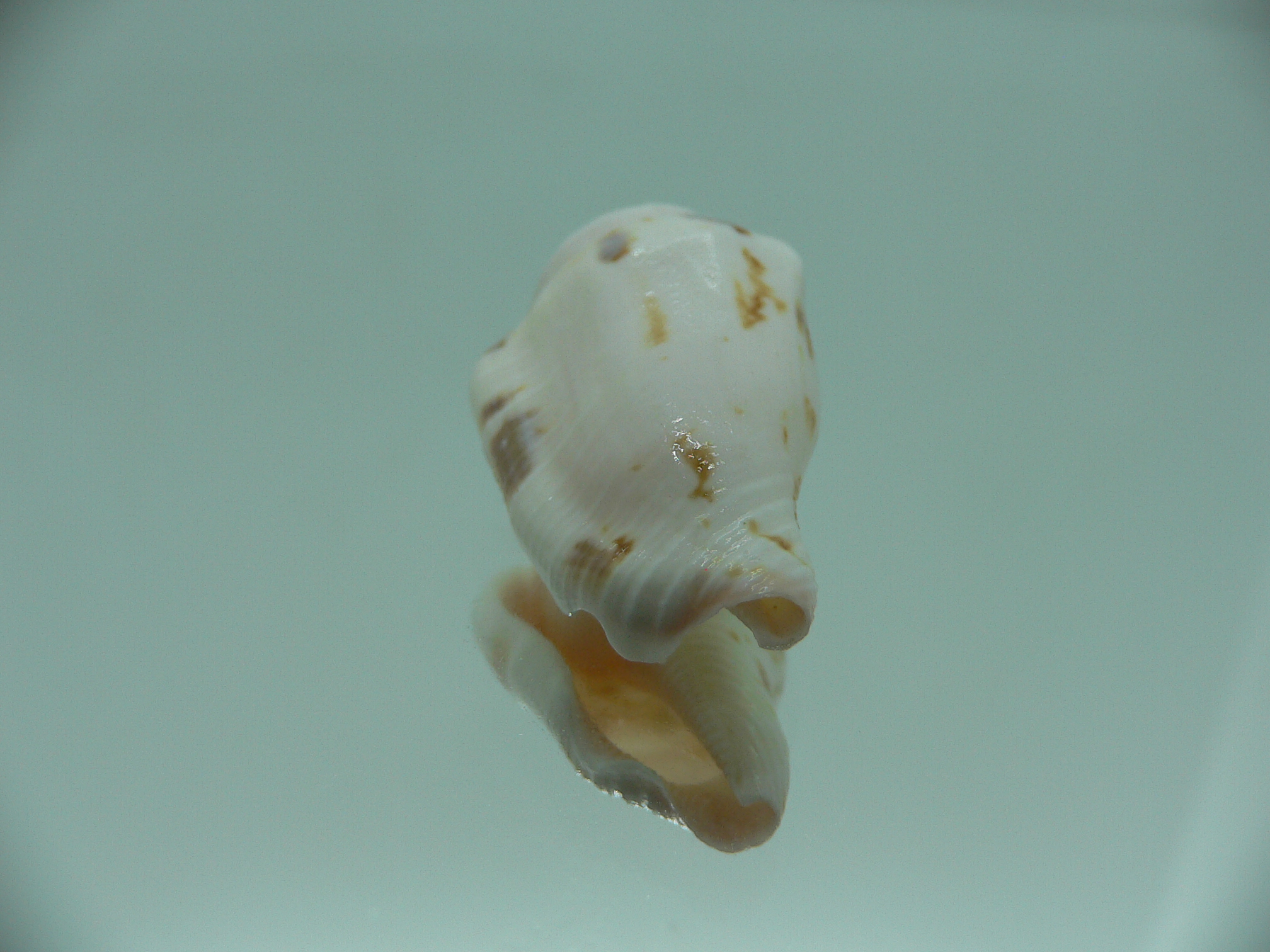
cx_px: 635
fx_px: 1284
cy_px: 476
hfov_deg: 52.6
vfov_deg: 40.7
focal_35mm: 35
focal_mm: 4.6
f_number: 2.8
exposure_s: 1/80
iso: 80
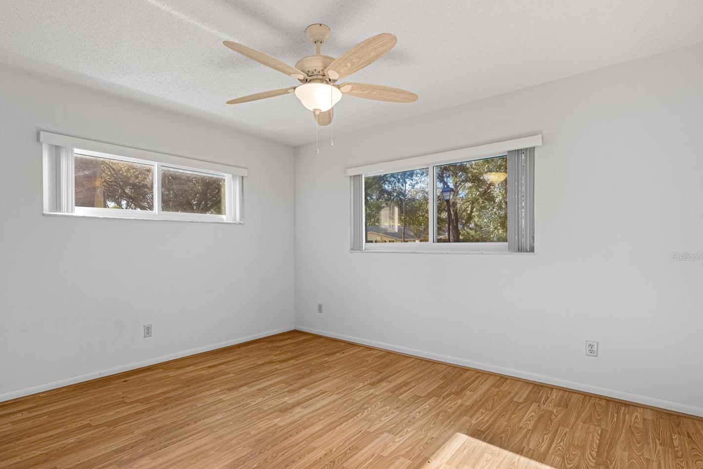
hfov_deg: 89.8
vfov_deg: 67.2
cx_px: 320
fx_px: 351
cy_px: 256
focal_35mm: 18
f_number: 8
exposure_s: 1/1250
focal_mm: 16
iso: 400
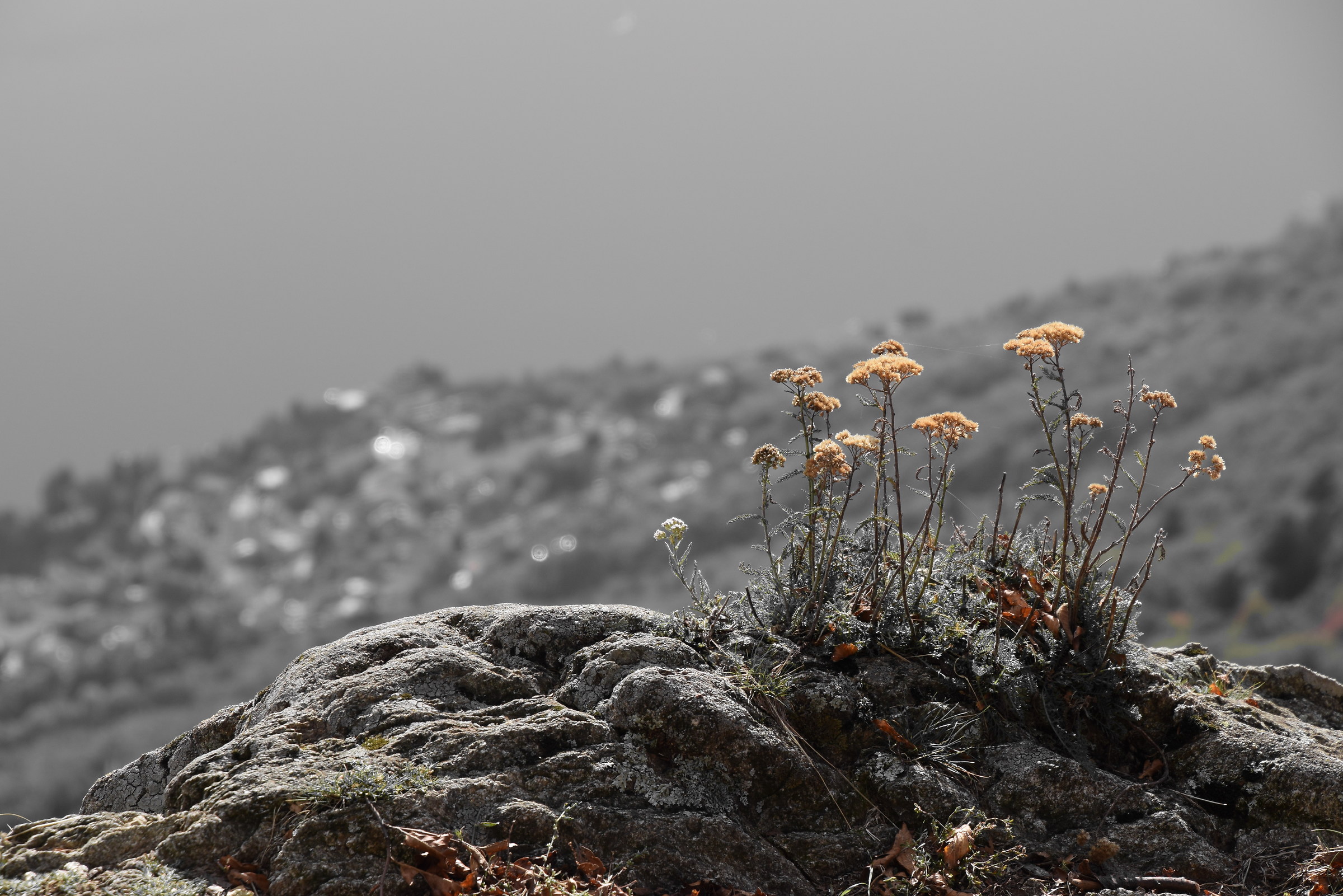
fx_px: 5596
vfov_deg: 9.2
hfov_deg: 13.7
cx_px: 672
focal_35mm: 150
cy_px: 448
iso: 200
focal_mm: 100
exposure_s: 1/400
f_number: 10
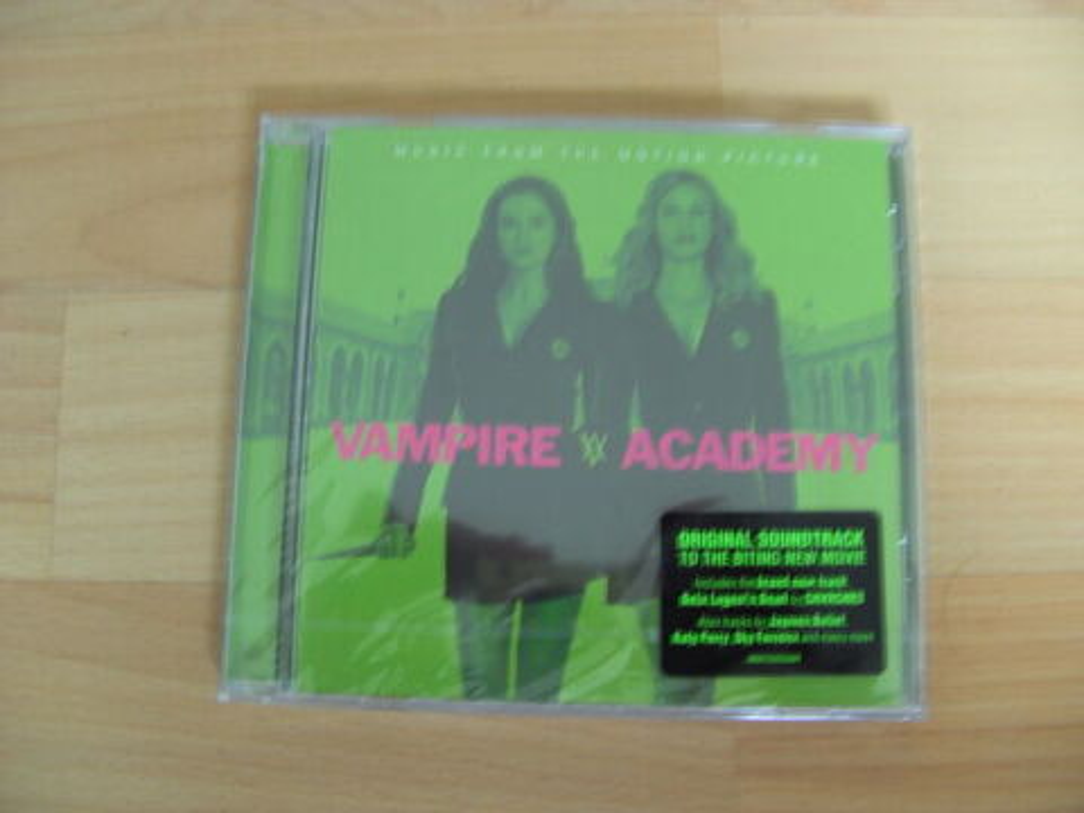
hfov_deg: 50.1
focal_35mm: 37
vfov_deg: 38.7
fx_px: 1159
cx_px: 542
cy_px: 406
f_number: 2.8
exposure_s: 1/7.14
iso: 100
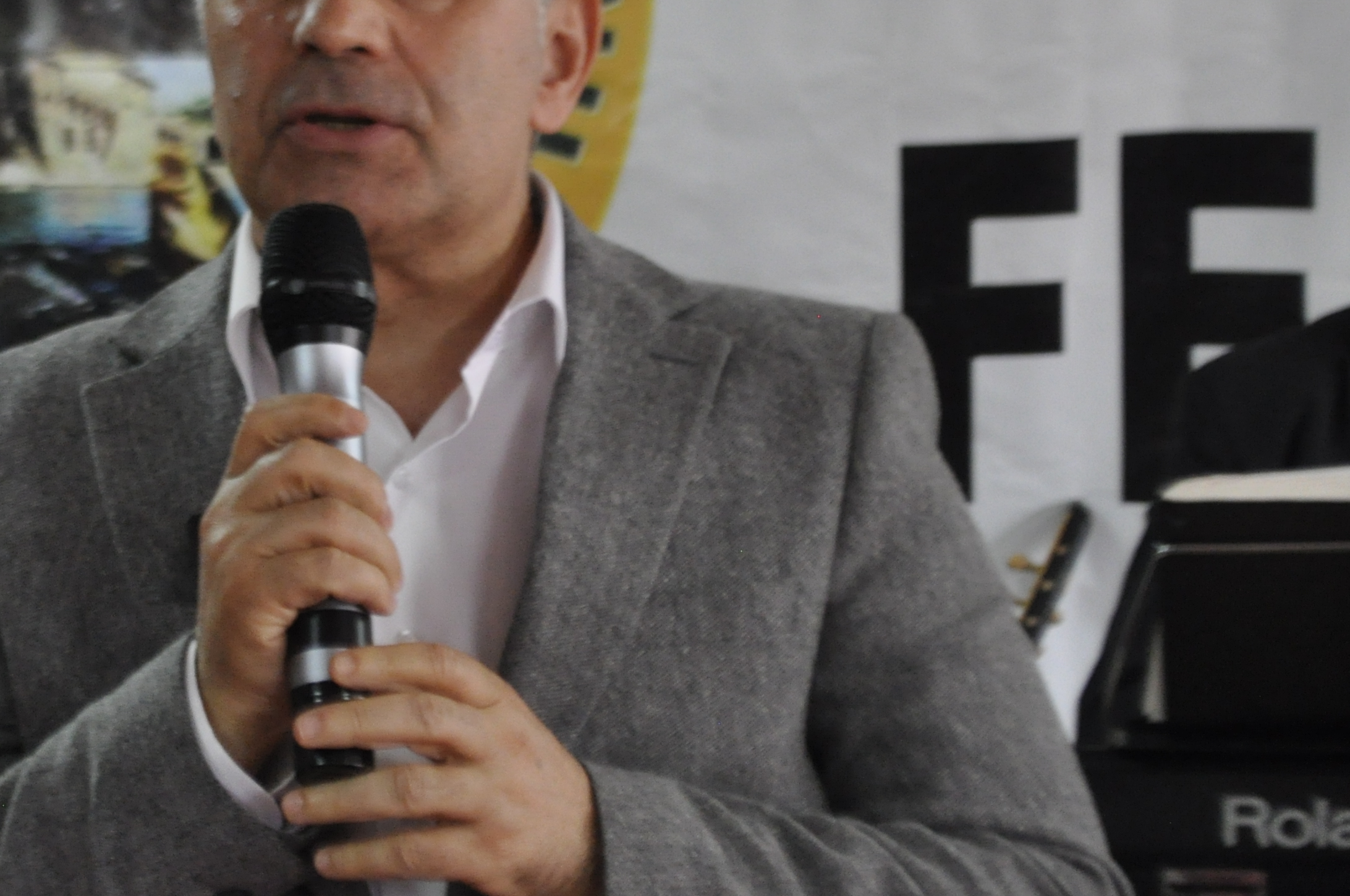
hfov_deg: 12.6
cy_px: 328
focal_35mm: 162
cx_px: 292
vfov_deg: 8.5
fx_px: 6067
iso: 1250
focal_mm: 55
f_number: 5.6
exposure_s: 1/60
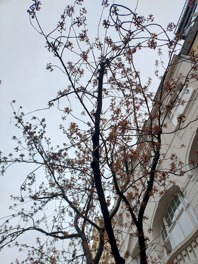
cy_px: 132
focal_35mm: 25
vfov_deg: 69.4
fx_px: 191
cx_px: 99
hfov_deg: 54.9
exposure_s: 1/155
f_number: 1.7
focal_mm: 4.71
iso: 100
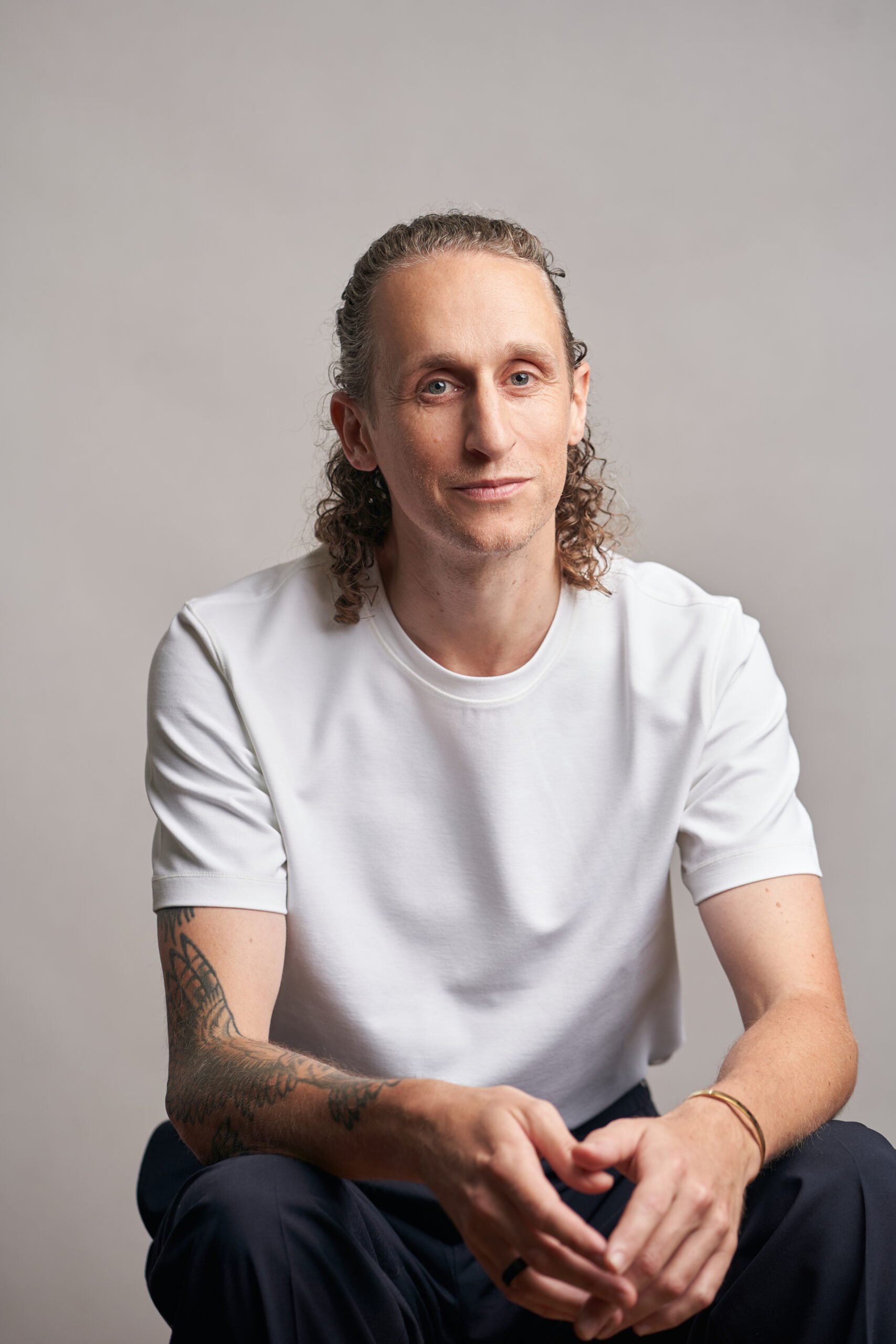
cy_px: 672
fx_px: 3173
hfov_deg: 16.1
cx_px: 448
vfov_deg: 23.9
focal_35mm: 85
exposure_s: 1/200
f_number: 3.5
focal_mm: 85
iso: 64
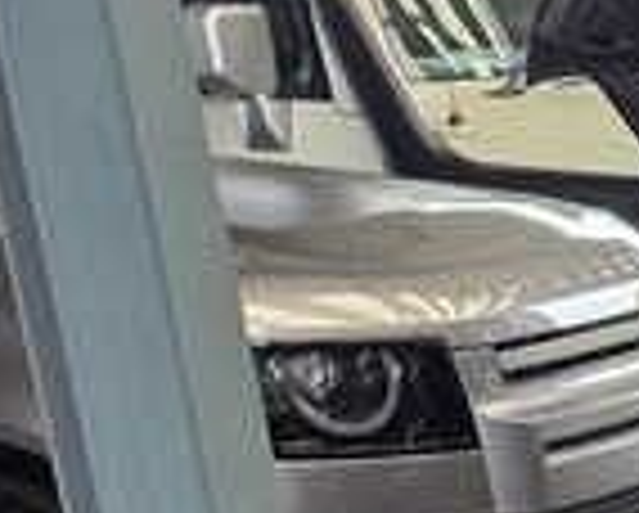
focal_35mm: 162
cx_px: 2110
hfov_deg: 8.9
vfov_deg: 9.0
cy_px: 994
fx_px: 3068
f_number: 1.7
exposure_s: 1/180
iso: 125
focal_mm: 6.25
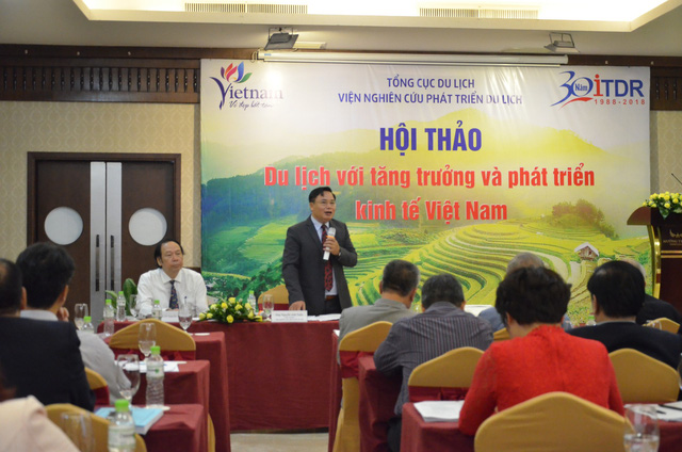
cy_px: 226
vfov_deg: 25.6
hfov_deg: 37.9
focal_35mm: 52
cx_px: 341
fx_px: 993
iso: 3200
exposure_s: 1/50
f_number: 4.5
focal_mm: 35
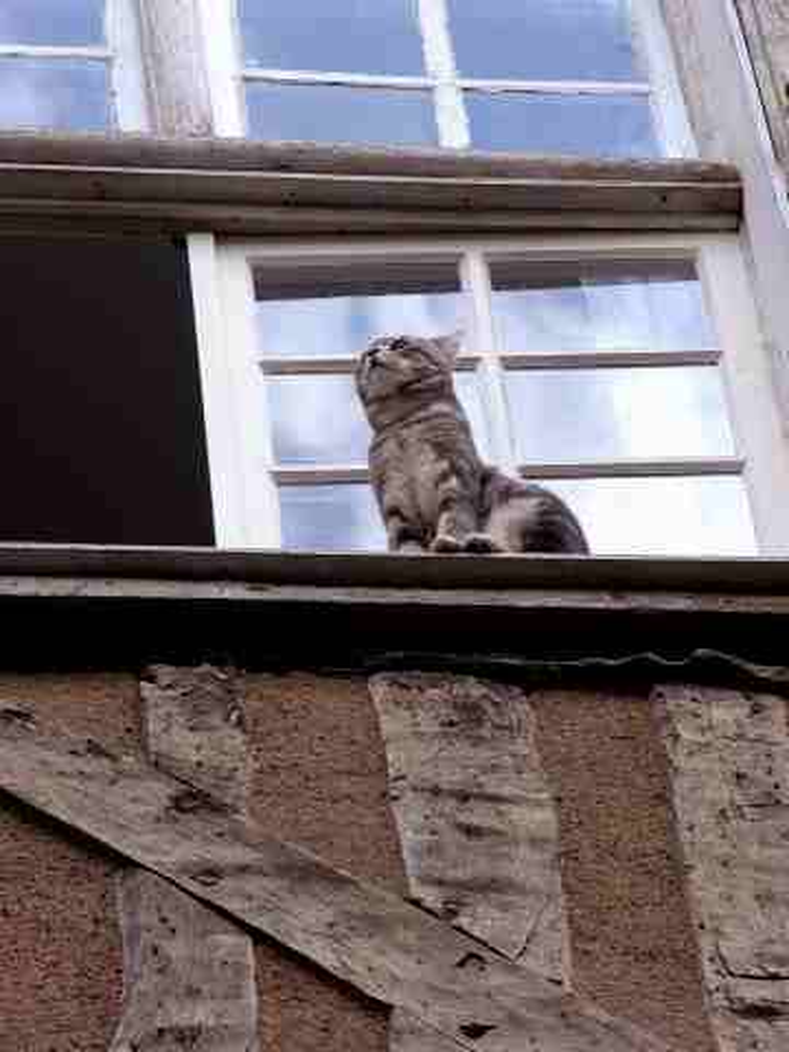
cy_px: 526
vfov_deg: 7.1
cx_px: 394
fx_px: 8509
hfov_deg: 5.3
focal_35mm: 280
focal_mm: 71.2
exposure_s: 1/325
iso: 400
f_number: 7.4
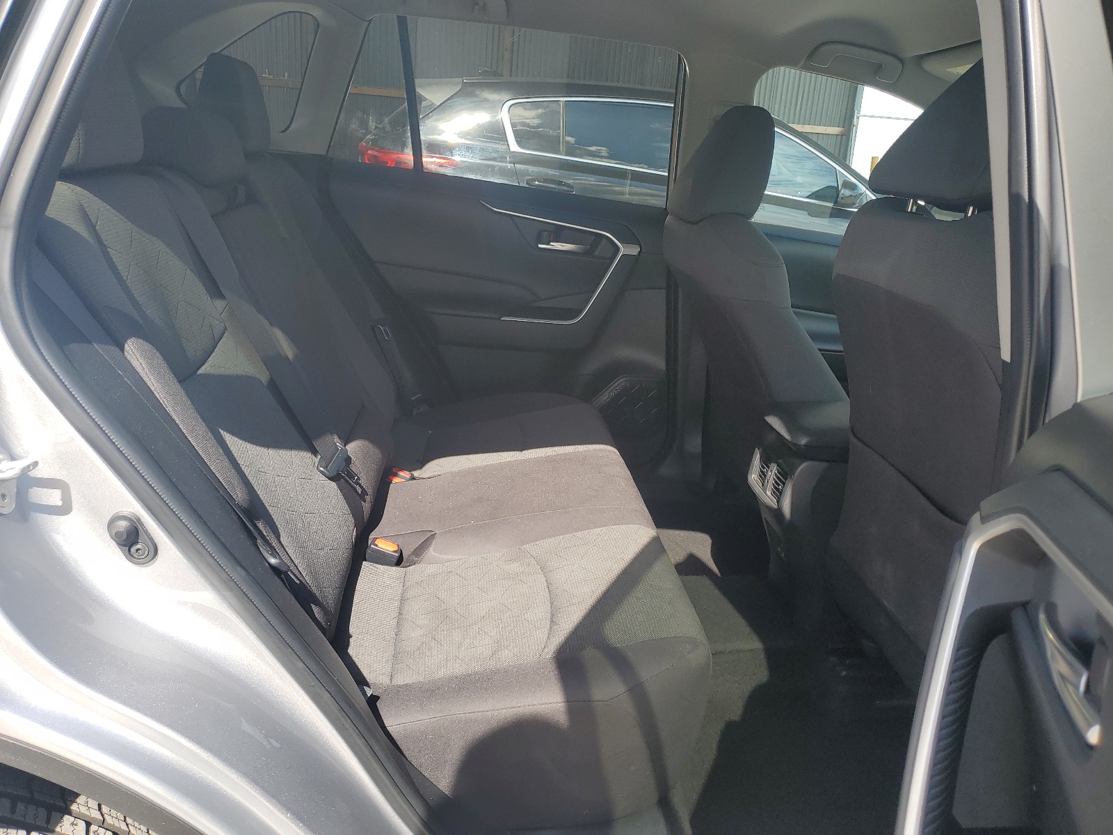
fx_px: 836
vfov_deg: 53.1
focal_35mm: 26
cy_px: 418
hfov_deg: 67.3
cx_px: 556
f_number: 1.5
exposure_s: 1/769
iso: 50
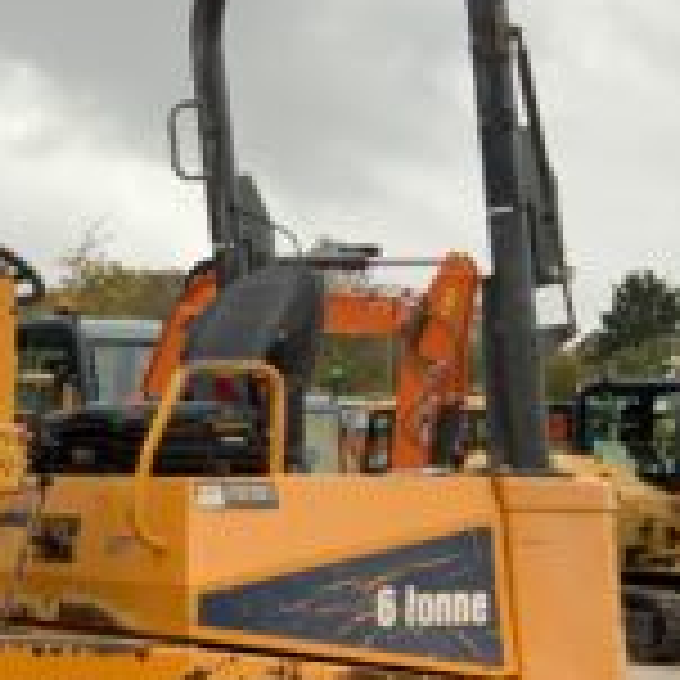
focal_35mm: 109
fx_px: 2422
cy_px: 608
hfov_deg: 14.9
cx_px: -333
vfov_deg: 15.8
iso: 16
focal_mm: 3
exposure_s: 1/141
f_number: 1.8
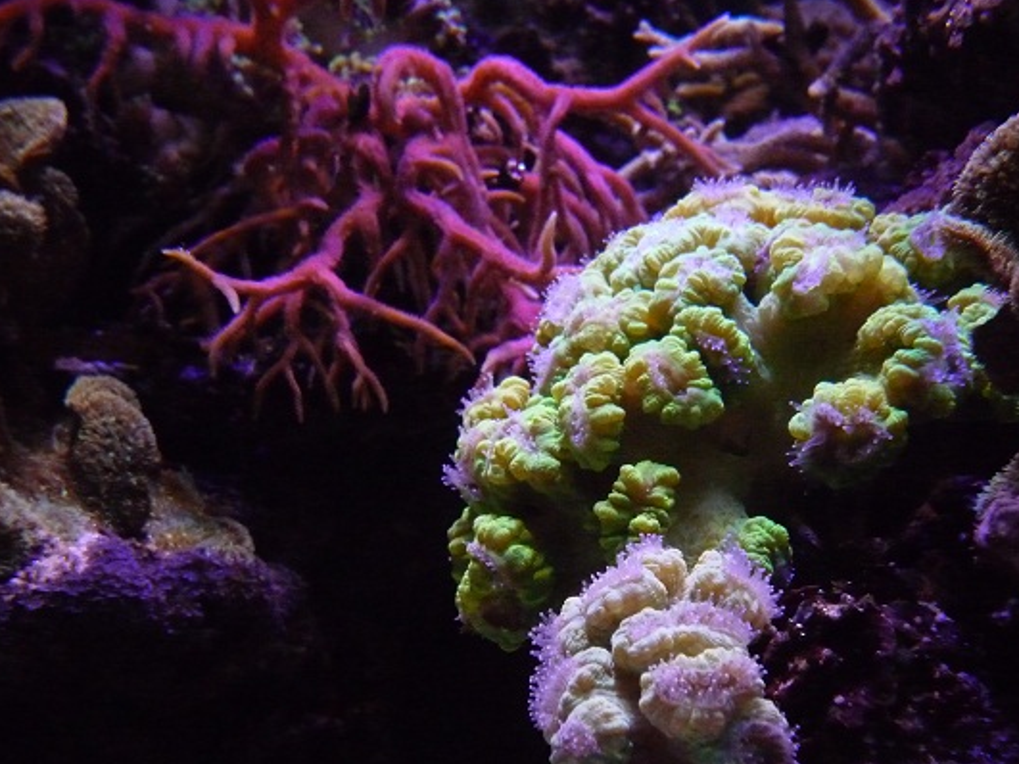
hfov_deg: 36.2
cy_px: 434
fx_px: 1560
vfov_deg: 27.5
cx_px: 547
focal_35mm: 53
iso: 800
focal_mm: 7.8
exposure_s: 1/8
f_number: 4.3
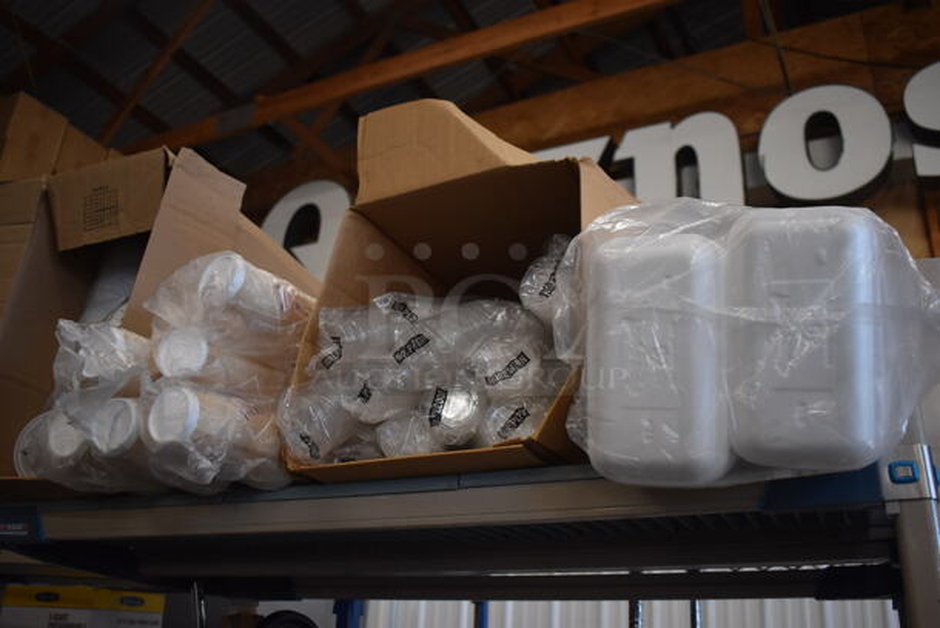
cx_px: 470
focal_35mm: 33
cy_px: 314
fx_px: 862
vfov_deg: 40.1
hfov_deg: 57.2
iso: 800
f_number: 3.8
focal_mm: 22
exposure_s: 1/250
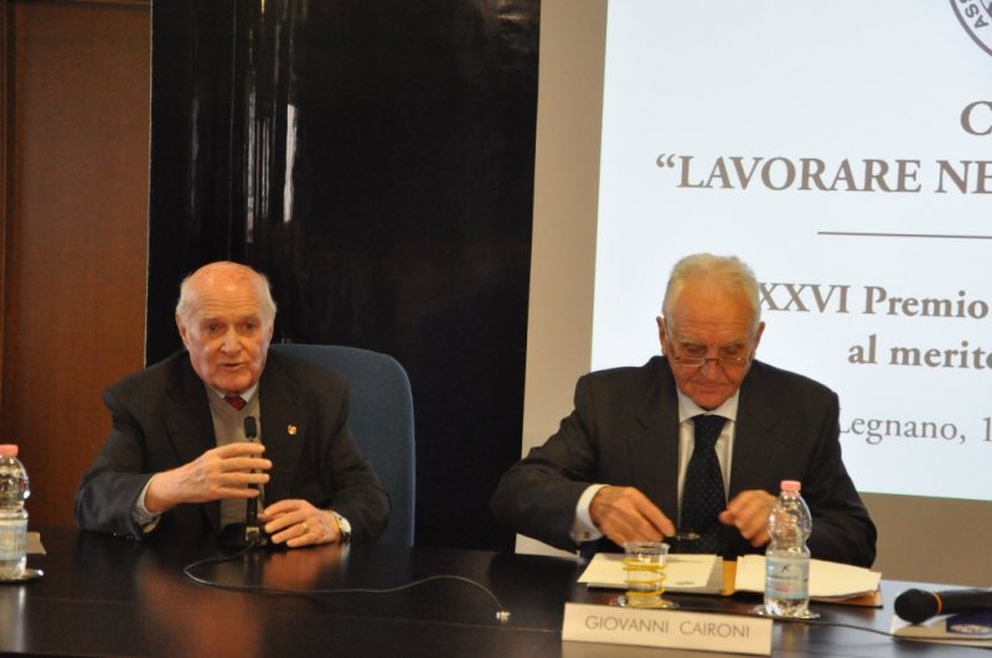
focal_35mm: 93
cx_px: 496
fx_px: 2559
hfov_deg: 21.9
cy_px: 329
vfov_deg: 14.7
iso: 3200
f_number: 5.3
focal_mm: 62
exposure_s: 1/60
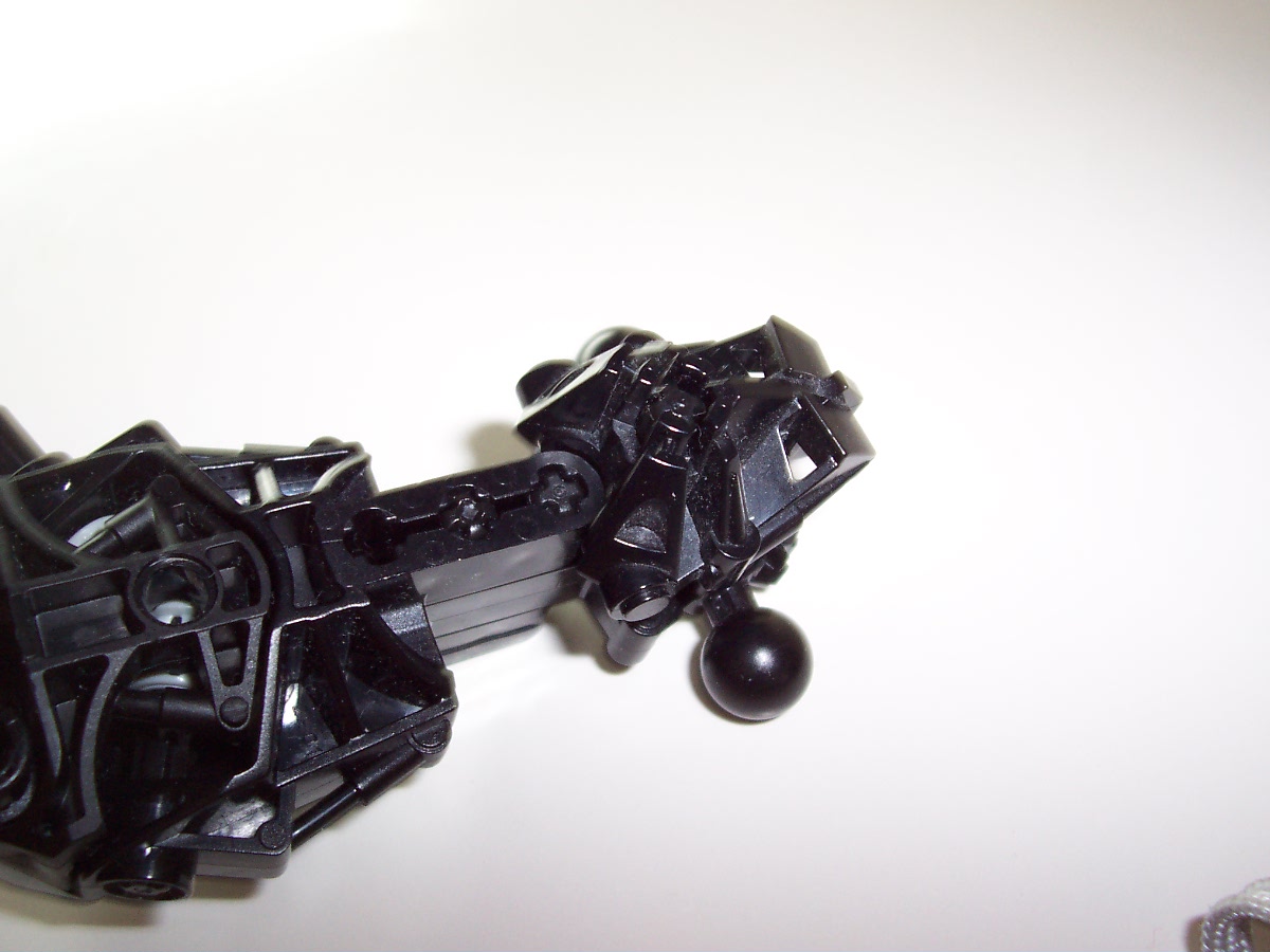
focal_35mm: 37
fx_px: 1357
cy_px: 476
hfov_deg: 50.1
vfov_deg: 38.7
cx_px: 635
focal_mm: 5.6
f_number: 2.8
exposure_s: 1/60
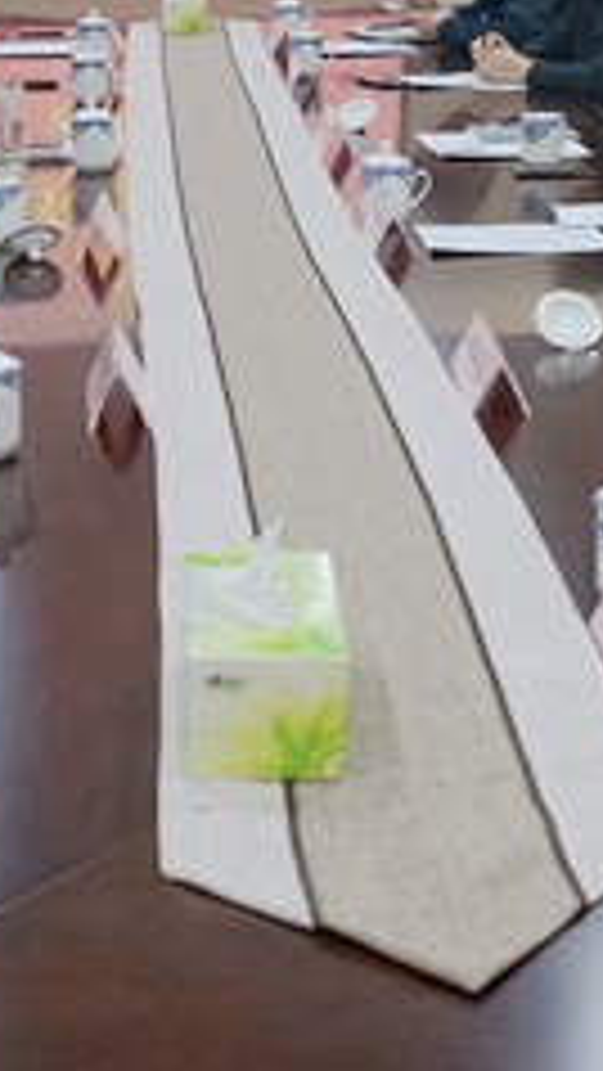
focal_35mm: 87
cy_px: 176
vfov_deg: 24.0
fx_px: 2471
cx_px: 418
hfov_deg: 13.9
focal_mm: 33
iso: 1250
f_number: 4
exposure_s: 1/160
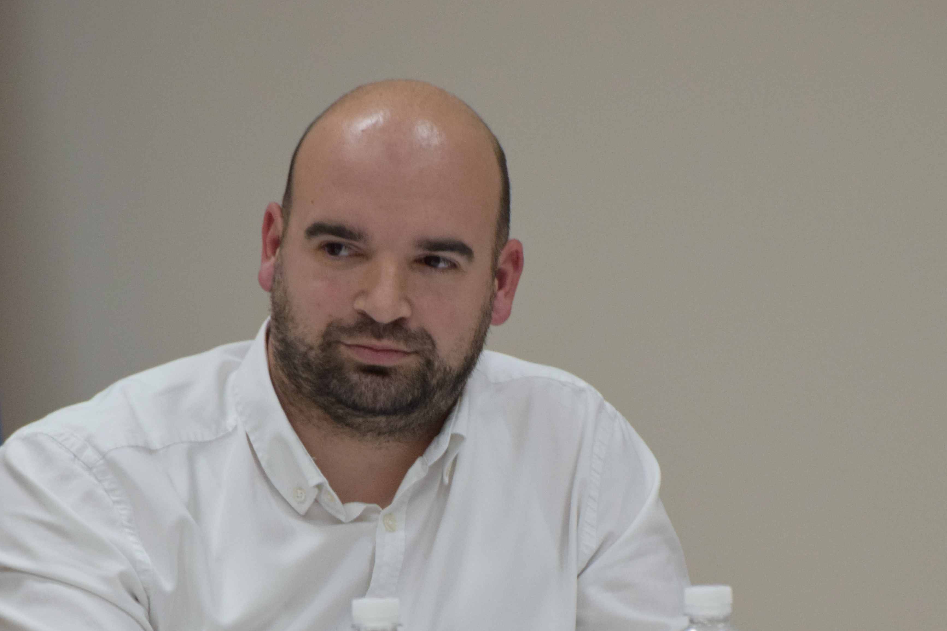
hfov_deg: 5.1
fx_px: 10596
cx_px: 479
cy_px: 493
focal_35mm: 403
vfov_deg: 3.4
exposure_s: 1/125
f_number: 6
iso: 1100
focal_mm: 155
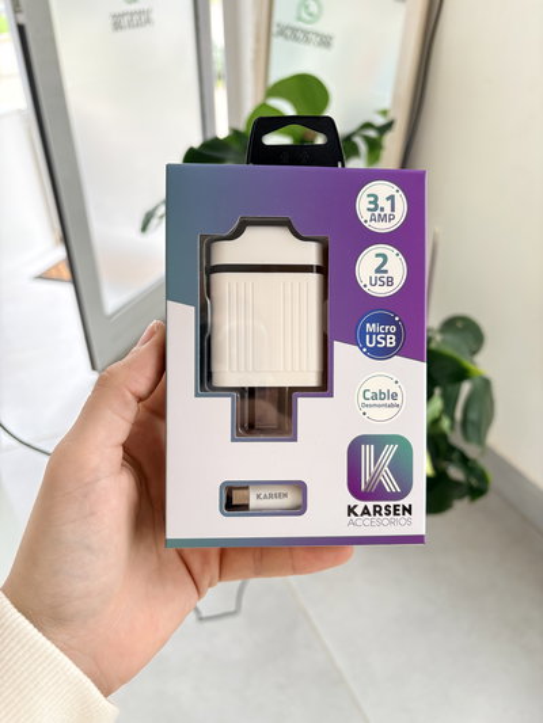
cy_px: 362
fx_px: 544
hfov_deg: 53.1
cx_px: 272
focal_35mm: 26
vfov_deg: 67.3
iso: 100
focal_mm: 5.96
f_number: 1.6
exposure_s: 1/122
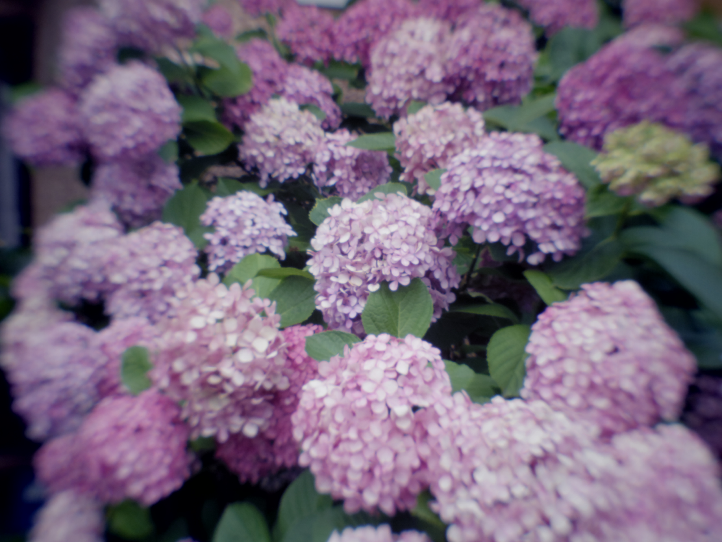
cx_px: 361
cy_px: 271
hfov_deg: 36.2
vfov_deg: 27.5
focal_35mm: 53
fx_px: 1105
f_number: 9
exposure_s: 1/100
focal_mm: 11.5
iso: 200
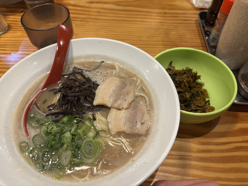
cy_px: 93
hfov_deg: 67.3
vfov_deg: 53.1
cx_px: 124
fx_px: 186
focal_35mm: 26
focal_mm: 5.96
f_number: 1.6
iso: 160
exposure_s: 1/50
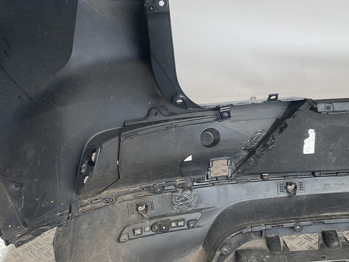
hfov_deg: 34.4
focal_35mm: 56
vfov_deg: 26.1
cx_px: 181
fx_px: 564
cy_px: 142
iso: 16
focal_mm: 3
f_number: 1.8
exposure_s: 1/153
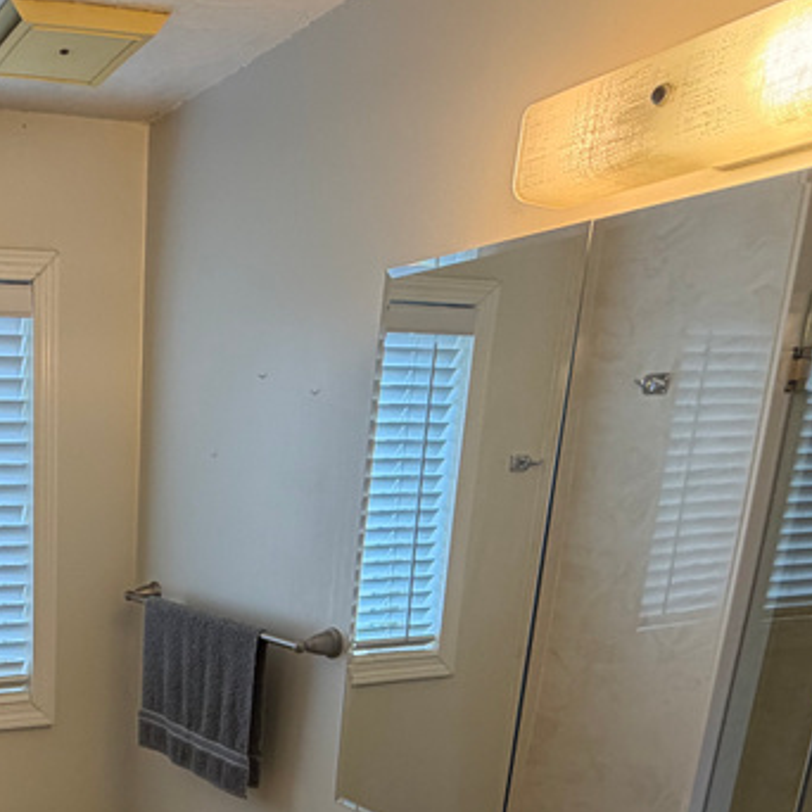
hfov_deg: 38.9
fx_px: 982
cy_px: 731
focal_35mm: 37
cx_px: -28
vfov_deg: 41.4
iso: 125
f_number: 2.2
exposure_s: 1/120
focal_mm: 2.22
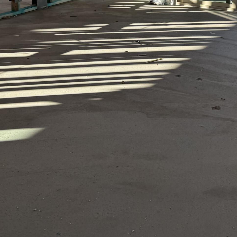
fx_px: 511
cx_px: 199
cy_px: -19
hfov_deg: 25.5
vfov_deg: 24.5
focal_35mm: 66
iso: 100
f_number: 1.78
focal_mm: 6.76
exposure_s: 1/1410
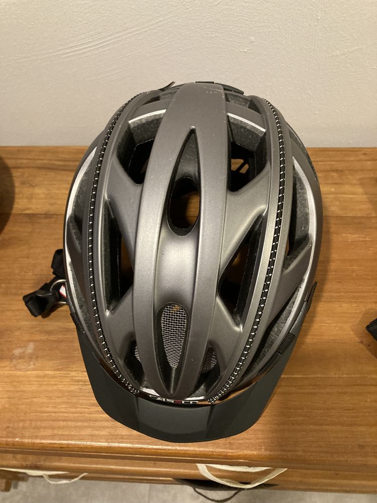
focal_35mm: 28
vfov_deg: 63.4
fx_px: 407
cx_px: 188
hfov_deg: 49.7
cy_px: 252
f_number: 1.8
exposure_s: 1/56
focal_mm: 3.99
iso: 320
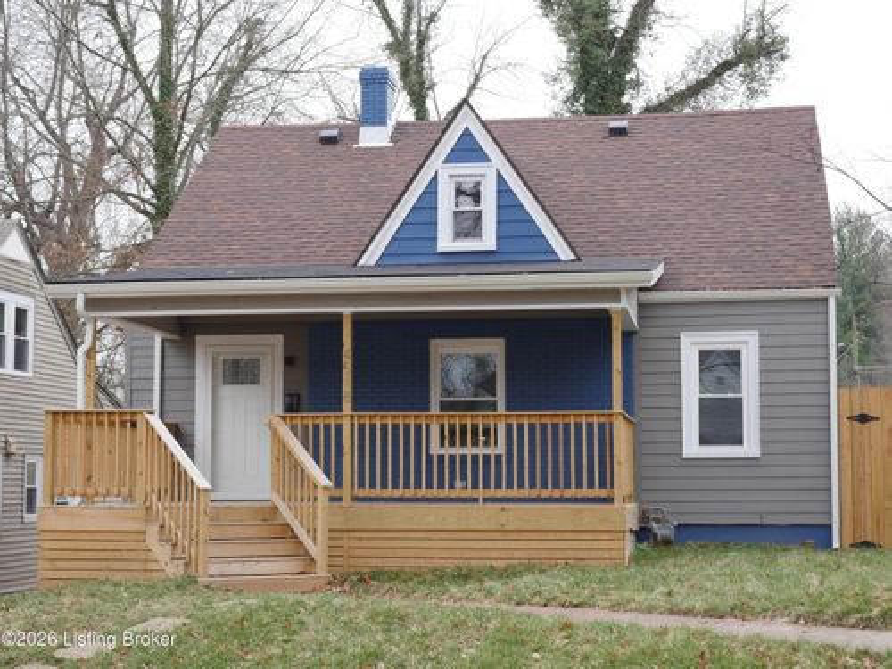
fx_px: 1752
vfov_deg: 21.6
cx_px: 446
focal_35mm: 68
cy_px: 334
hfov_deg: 28.6
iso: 200
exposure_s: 1/250
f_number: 3.8
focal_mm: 34
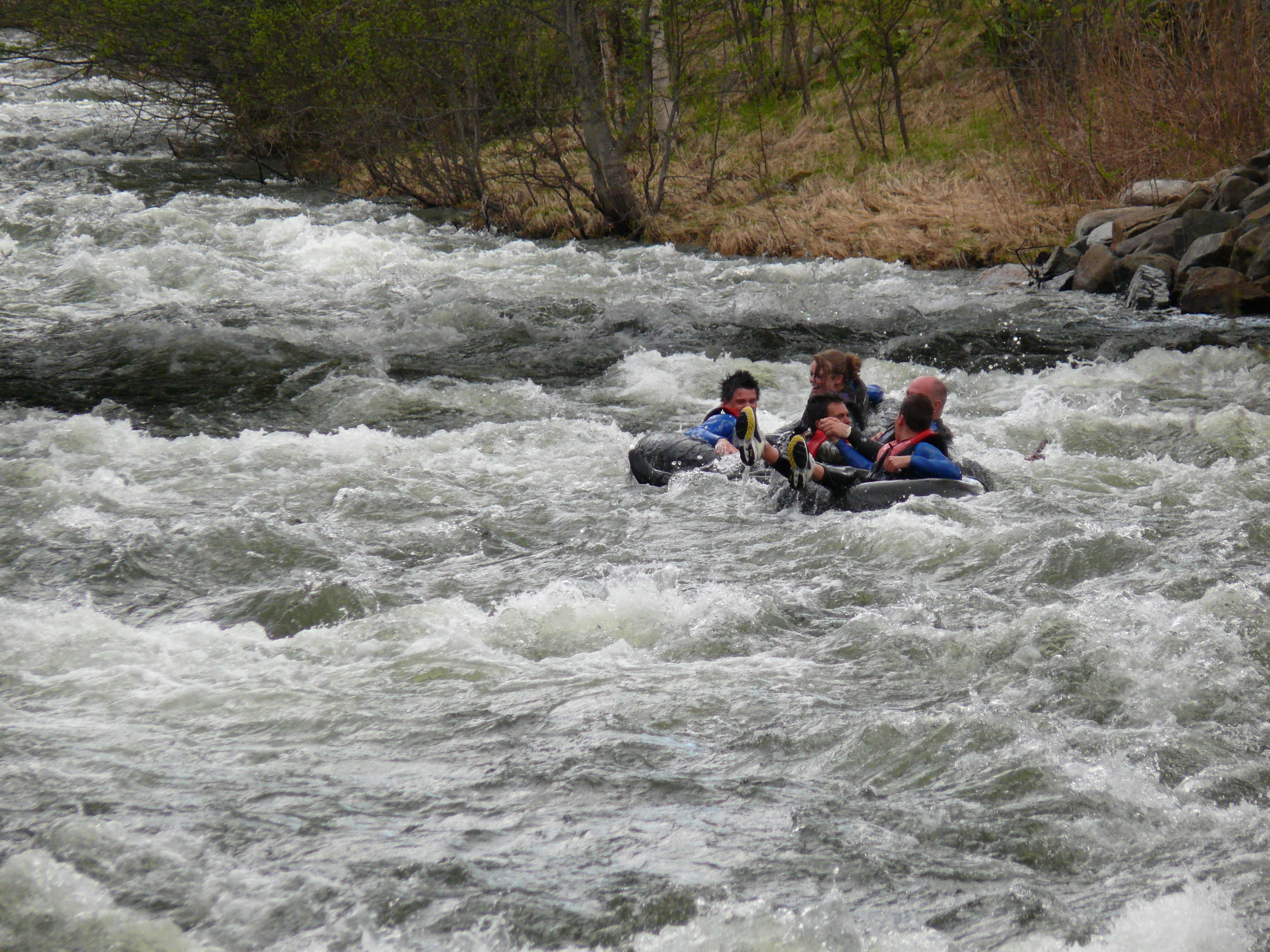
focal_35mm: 359
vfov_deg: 4.1
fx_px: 13171
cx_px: 635
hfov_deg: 5.5
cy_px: 476
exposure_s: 1/500
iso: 160
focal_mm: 75.9
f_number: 3.6
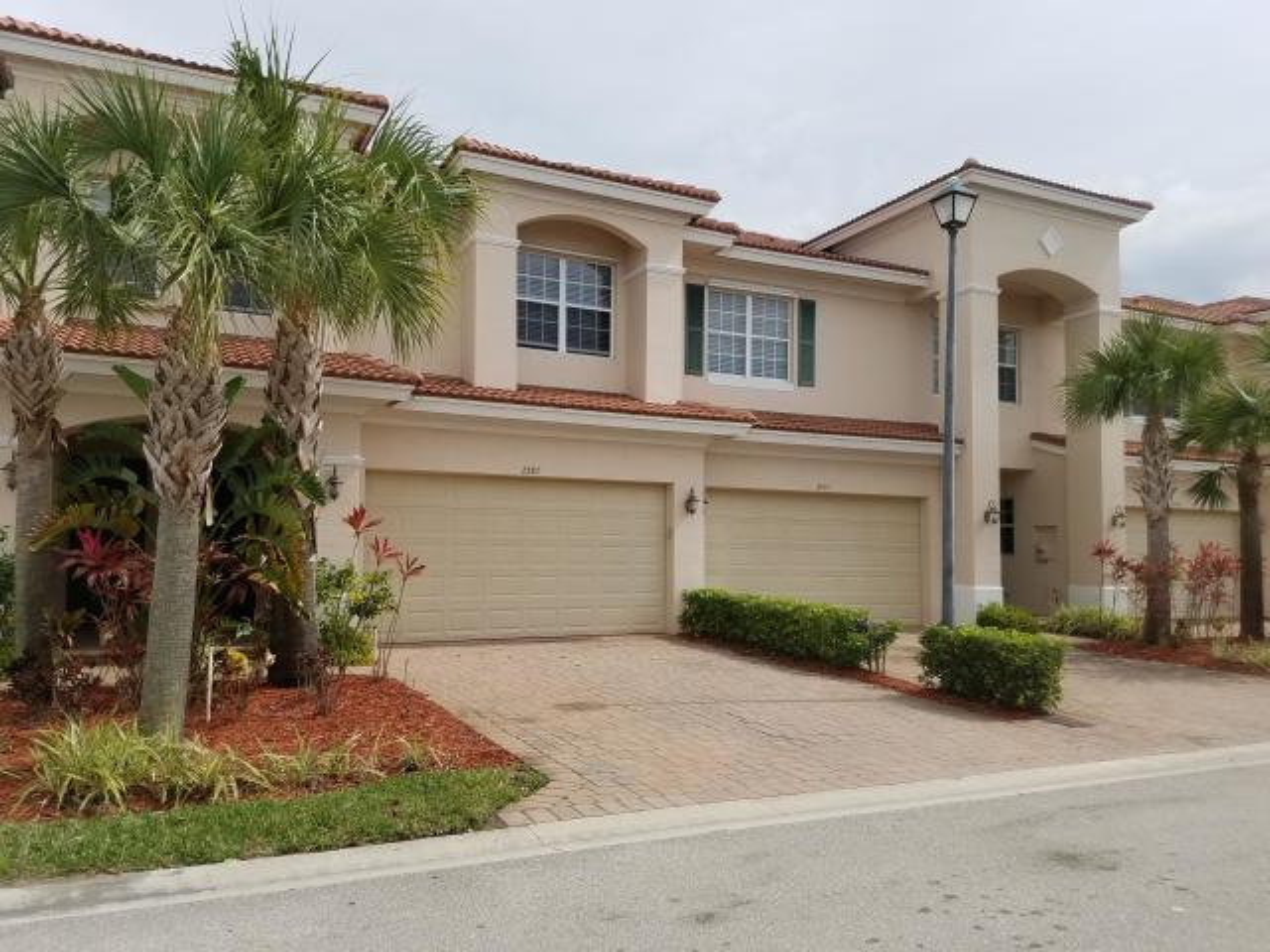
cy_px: 476
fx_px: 954
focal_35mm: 26
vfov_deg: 53.1
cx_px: 635
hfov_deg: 67.3
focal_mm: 4.2
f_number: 1.7
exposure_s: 1/2912
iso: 50
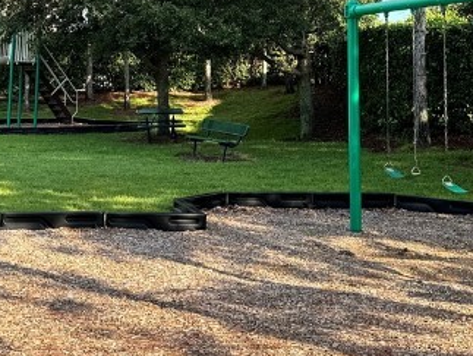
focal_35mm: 76
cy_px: -69
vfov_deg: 18.4
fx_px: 1040
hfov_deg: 25.4
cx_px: 133
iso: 80
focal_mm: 6.76
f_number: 1.78
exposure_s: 1/756
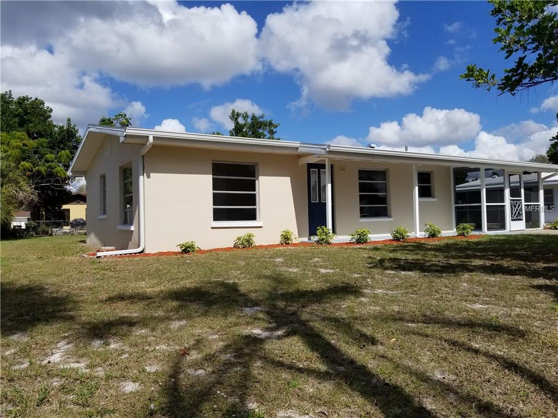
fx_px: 419
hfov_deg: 67.3
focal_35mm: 26
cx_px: 279
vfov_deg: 53.1
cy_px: 209
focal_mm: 4.25
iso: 50
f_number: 1.7
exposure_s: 1/4880
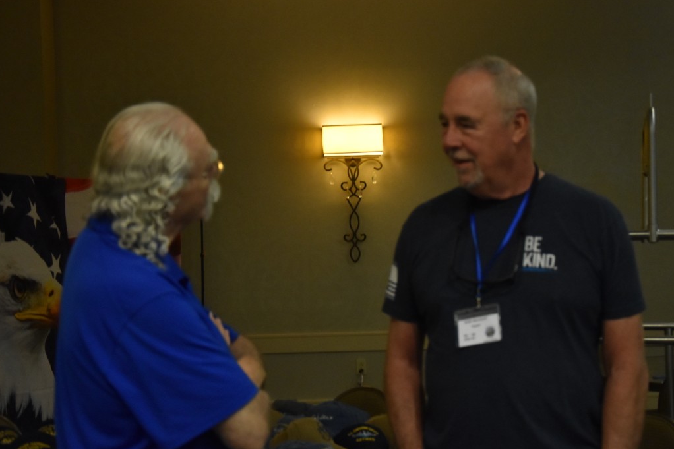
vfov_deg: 19.2
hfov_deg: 28.5
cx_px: 353
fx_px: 1329
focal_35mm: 71
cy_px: 218
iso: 1600
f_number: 4.8
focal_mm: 42
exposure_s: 1/60
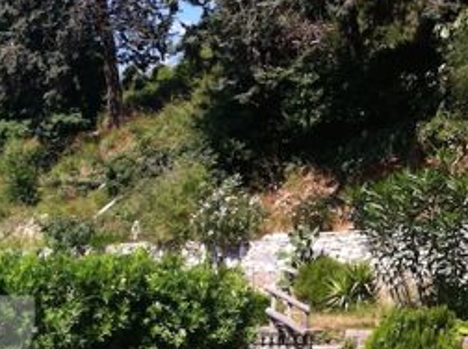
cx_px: -66
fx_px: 1322
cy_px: 373
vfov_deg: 14.7
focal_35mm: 98
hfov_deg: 19.1
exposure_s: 1/670
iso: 80
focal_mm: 3.85
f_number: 2.8
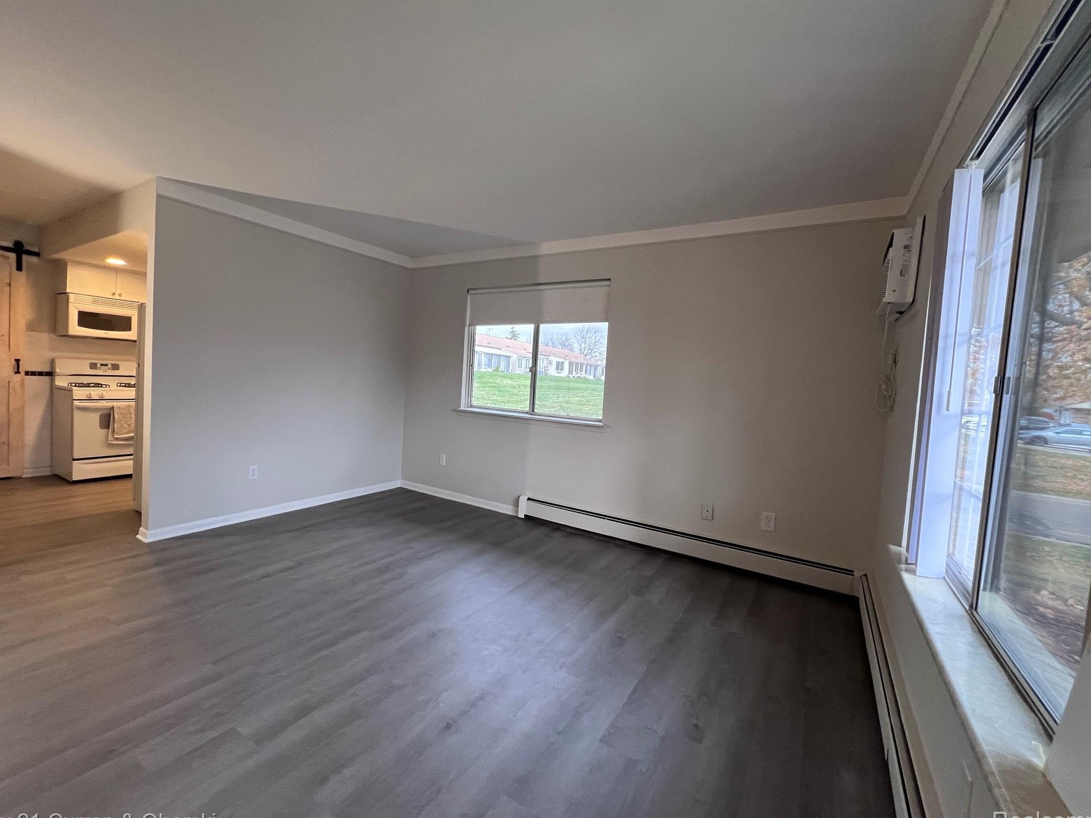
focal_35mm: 14
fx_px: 441
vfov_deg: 85.6
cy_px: 397
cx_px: 519
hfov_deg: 102.0
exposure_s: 1/120
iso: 200
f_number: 1.8
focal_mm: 1.57
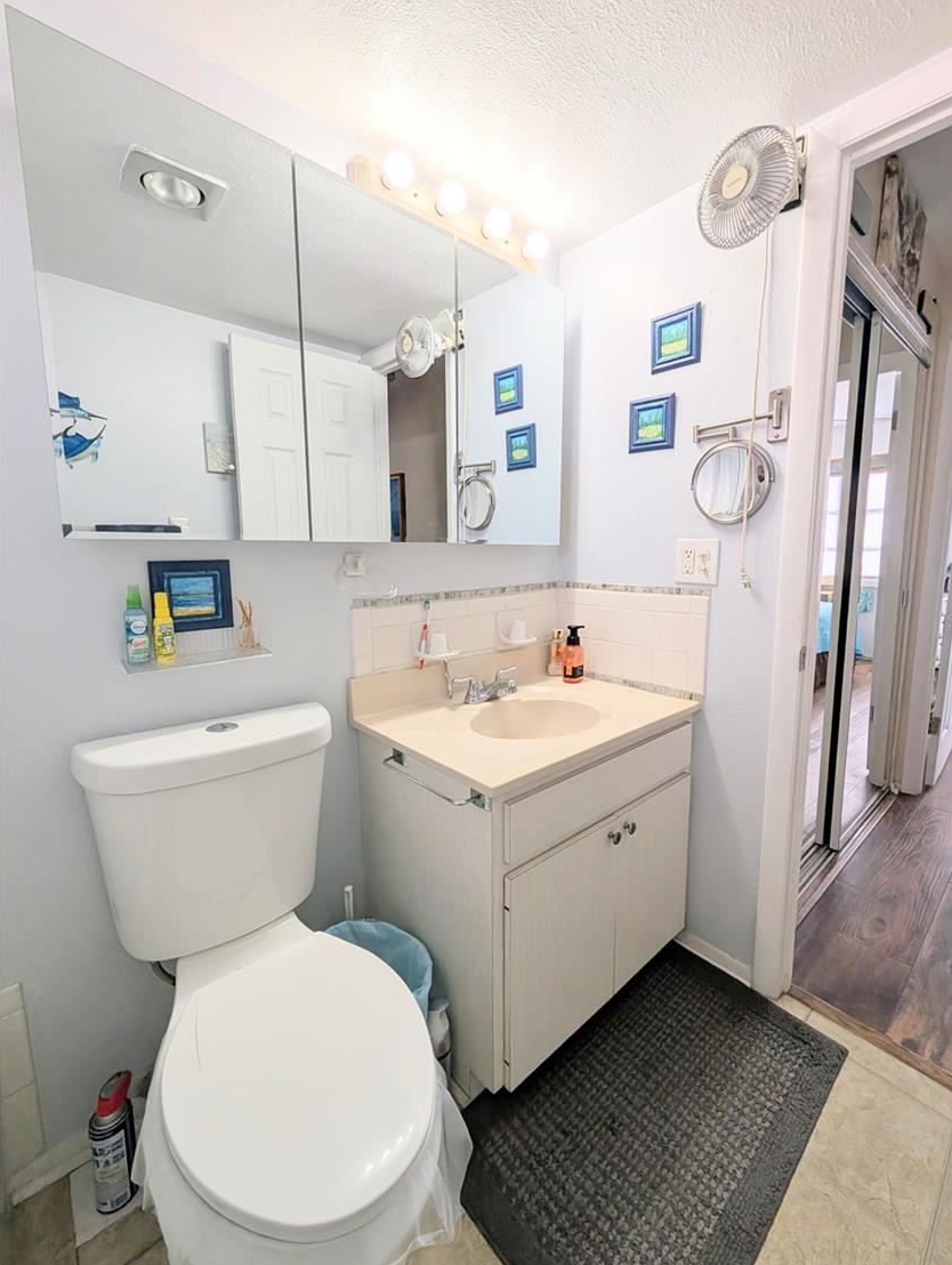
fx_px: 476
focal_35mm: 13
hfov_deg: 89.9
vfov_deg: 106.1
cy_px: 620
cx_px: 513
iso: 55
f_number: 1.7
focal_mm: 2.02
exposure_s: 1/610
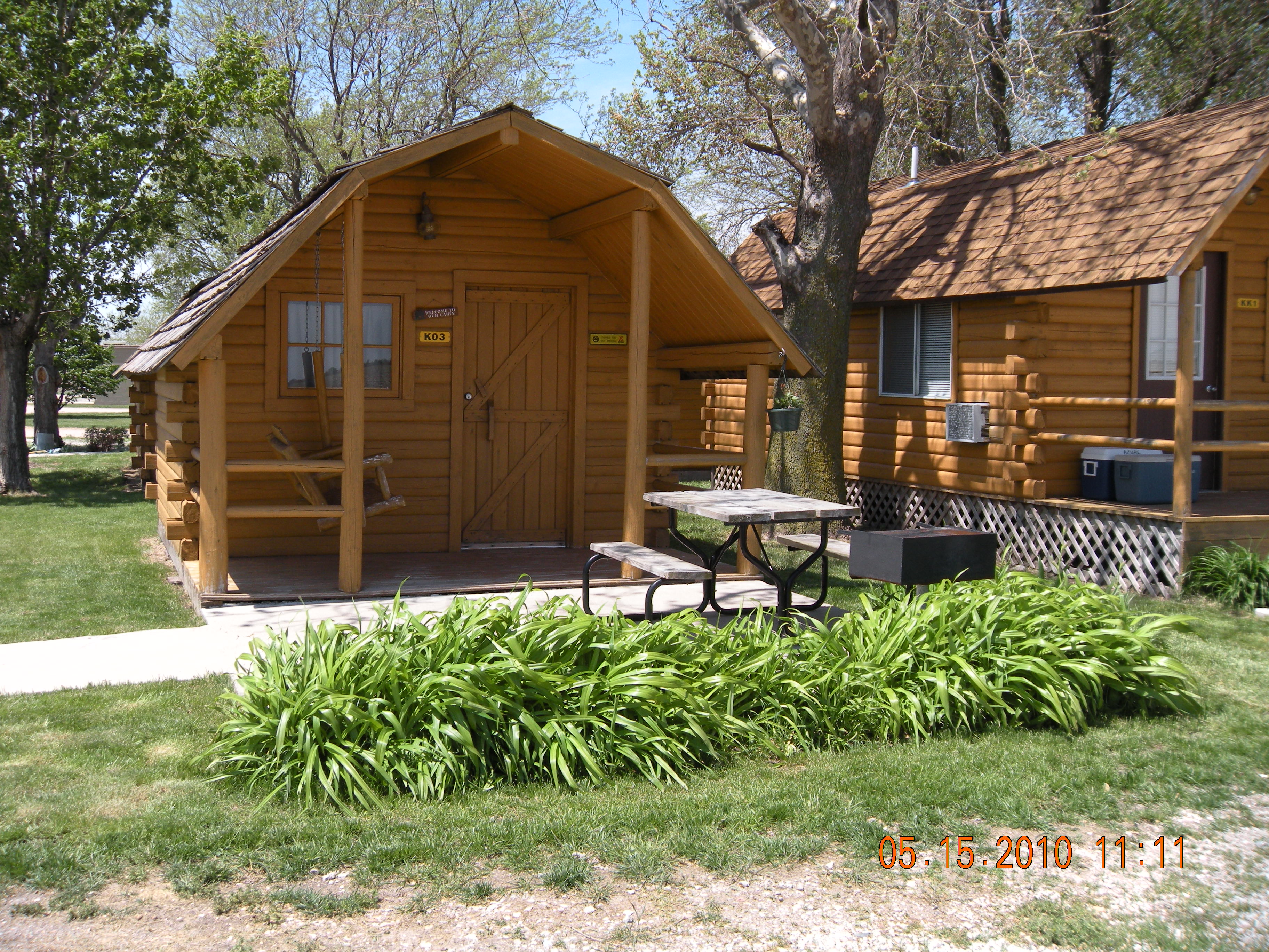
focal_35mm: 44
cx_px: 634
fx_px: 1613
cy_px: 476
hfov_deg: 42.9
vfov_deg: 32.9
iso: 64
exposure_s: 1/383
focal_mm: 7.4
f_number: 4
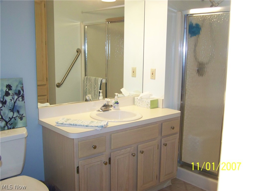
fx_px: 280
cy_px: 96
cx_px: 128
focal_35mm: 38
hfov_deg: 49.0
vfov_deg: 37.7
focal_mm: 6.3
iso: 200
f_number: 2.8
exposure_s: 1/30
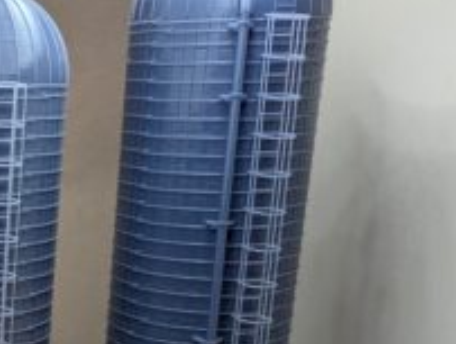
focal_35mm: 71
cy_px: 357
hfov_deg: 23.9
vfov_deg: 20.0
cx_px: -144
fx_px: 937
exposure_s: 1/262
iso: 142
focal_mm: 6.81
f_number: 1.85
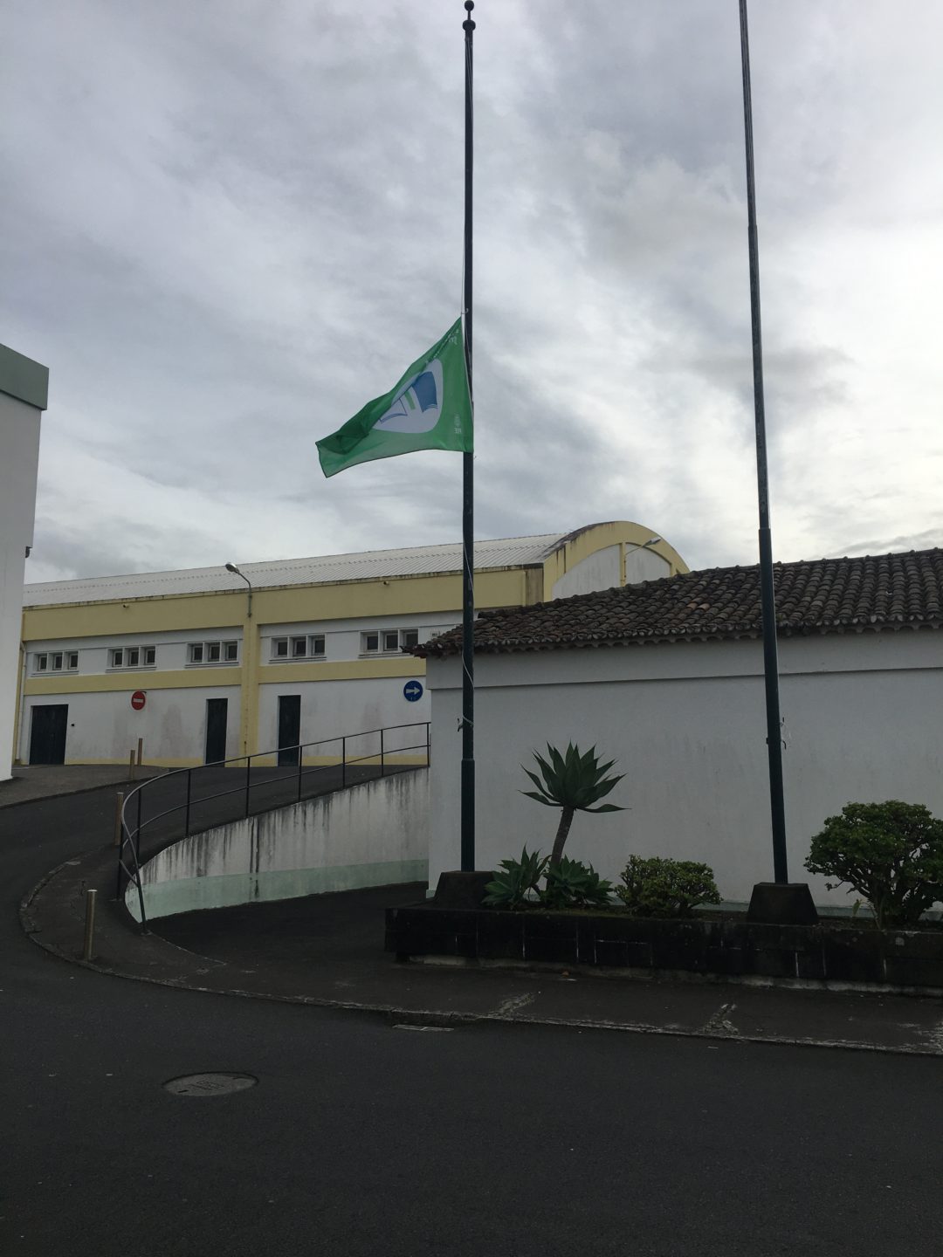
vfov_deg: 61.7
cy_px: 628
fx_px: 1053
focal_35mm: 29
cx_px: 472
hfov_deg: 48.2
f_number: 2.2
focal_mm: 4.15
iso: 25
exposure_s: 1/1350
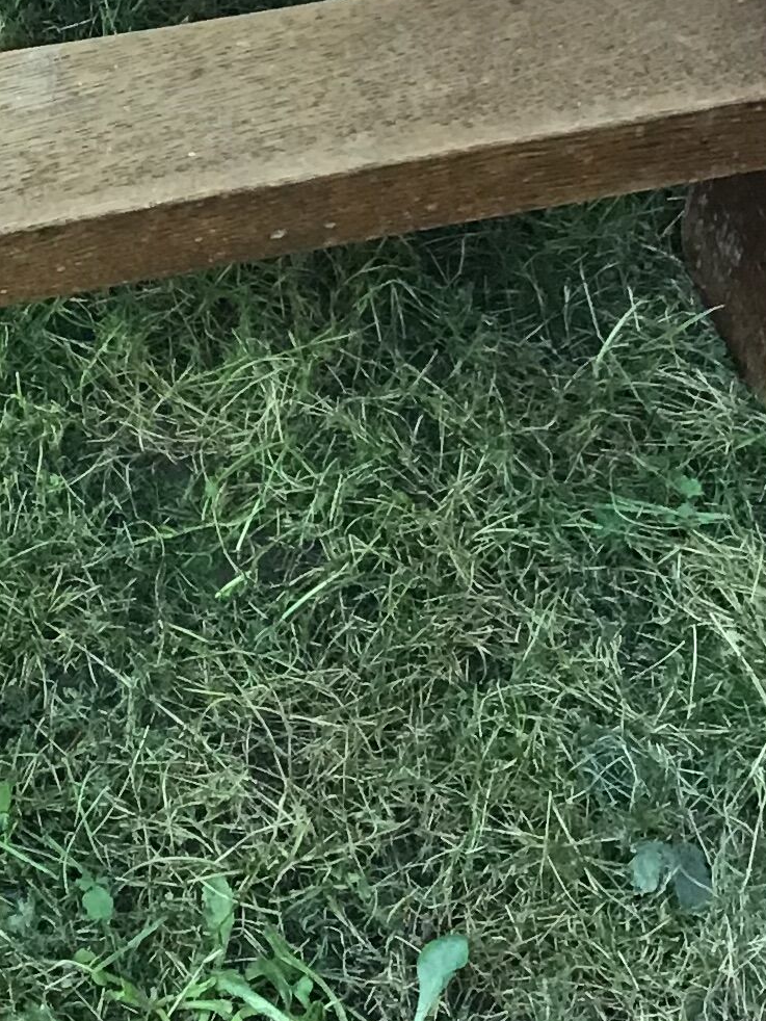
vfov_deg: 18.4
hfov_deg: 14.2
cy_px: -79
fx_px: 3038
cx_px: 24
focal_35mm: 103
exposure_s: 1/33
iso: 64
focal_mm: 3.3
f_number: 2.4
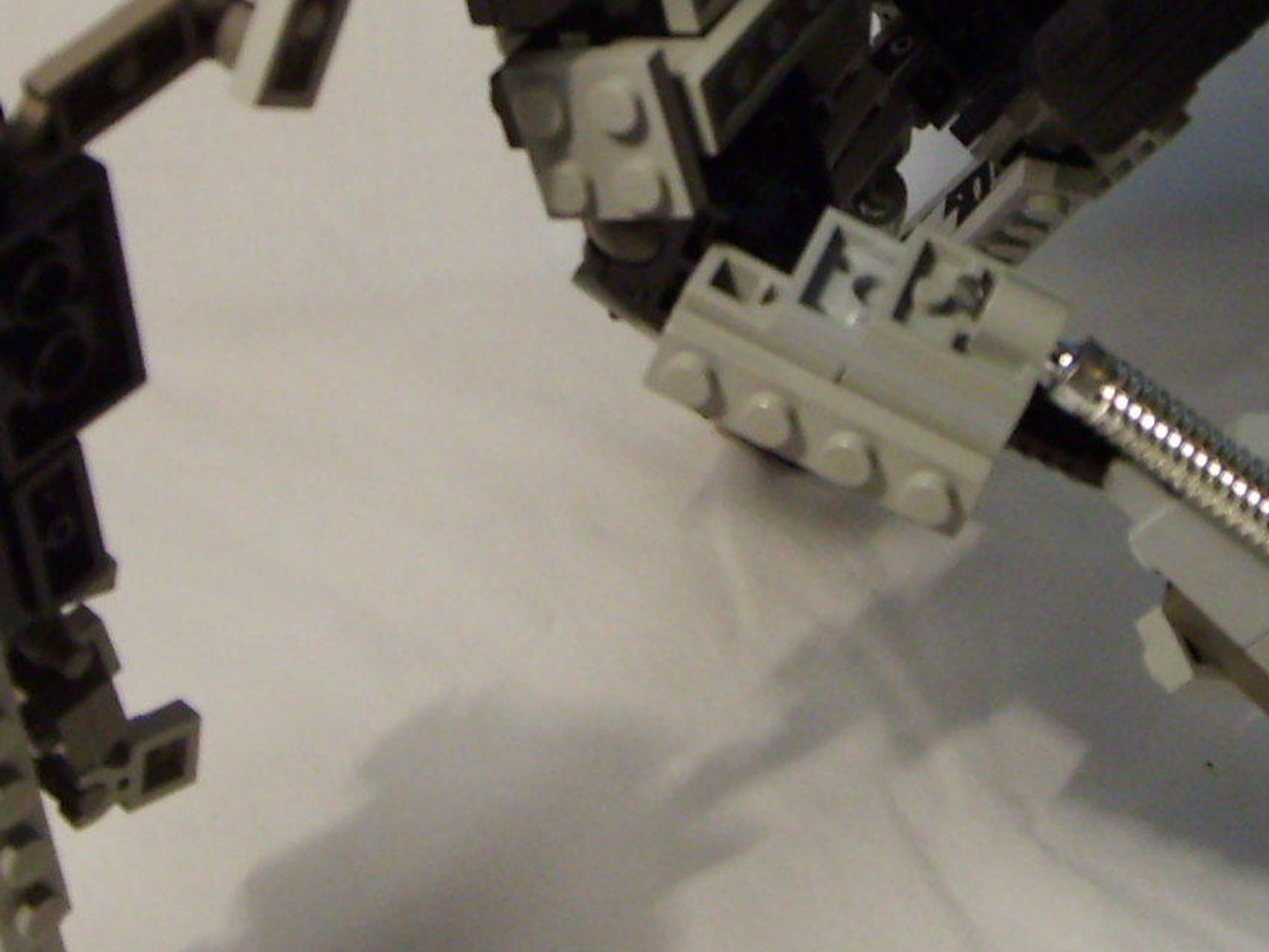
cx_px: 730
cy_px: -12
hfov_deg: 21.3
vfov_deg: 15.7
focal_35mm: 92
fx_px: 3373
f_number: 2.8
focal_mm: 5.8
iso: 120
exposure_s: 1/30
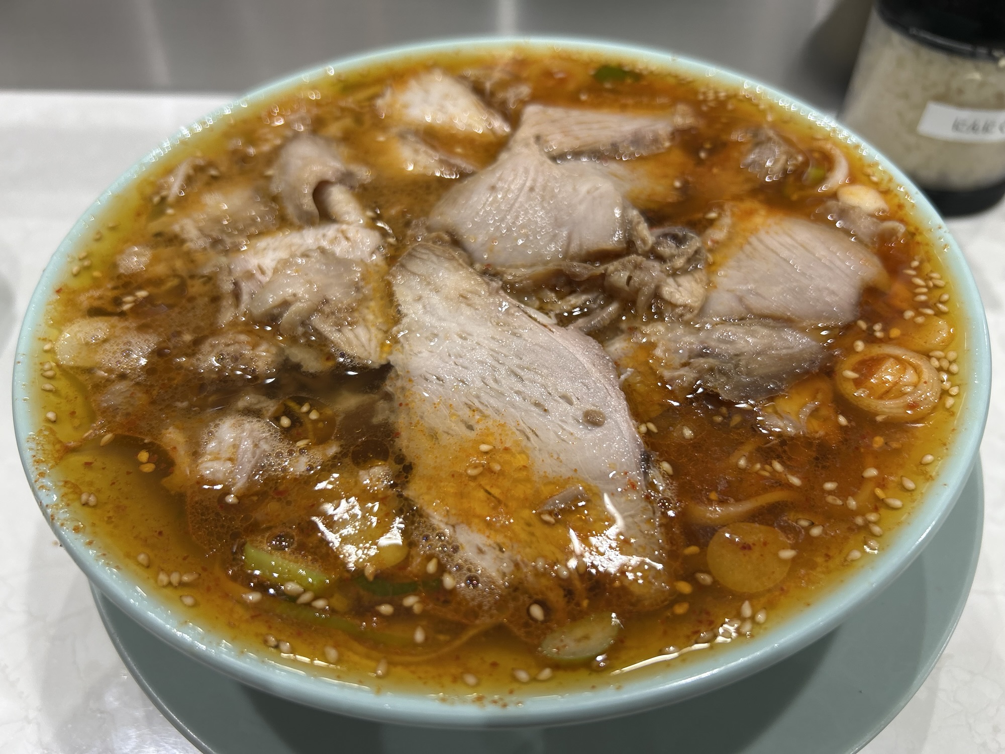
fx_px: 755
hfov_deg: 67.3
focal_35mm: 26
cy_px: 377
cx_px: 502
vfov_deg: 53.1
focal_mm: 5.7
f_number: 1.5
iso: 40
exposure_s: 1/100
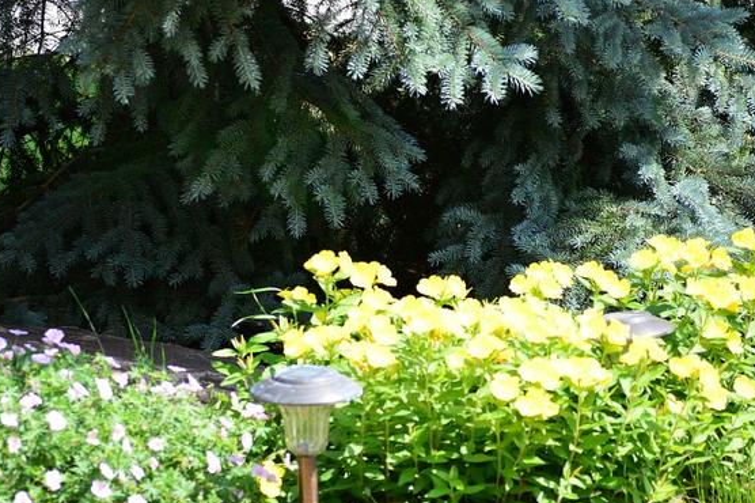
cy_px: 242
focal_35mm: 177
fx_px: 3710
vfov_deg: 7.7
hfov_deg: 11.6
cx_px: 330
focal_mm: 82
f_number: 4.2
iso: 100
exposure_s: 1/200
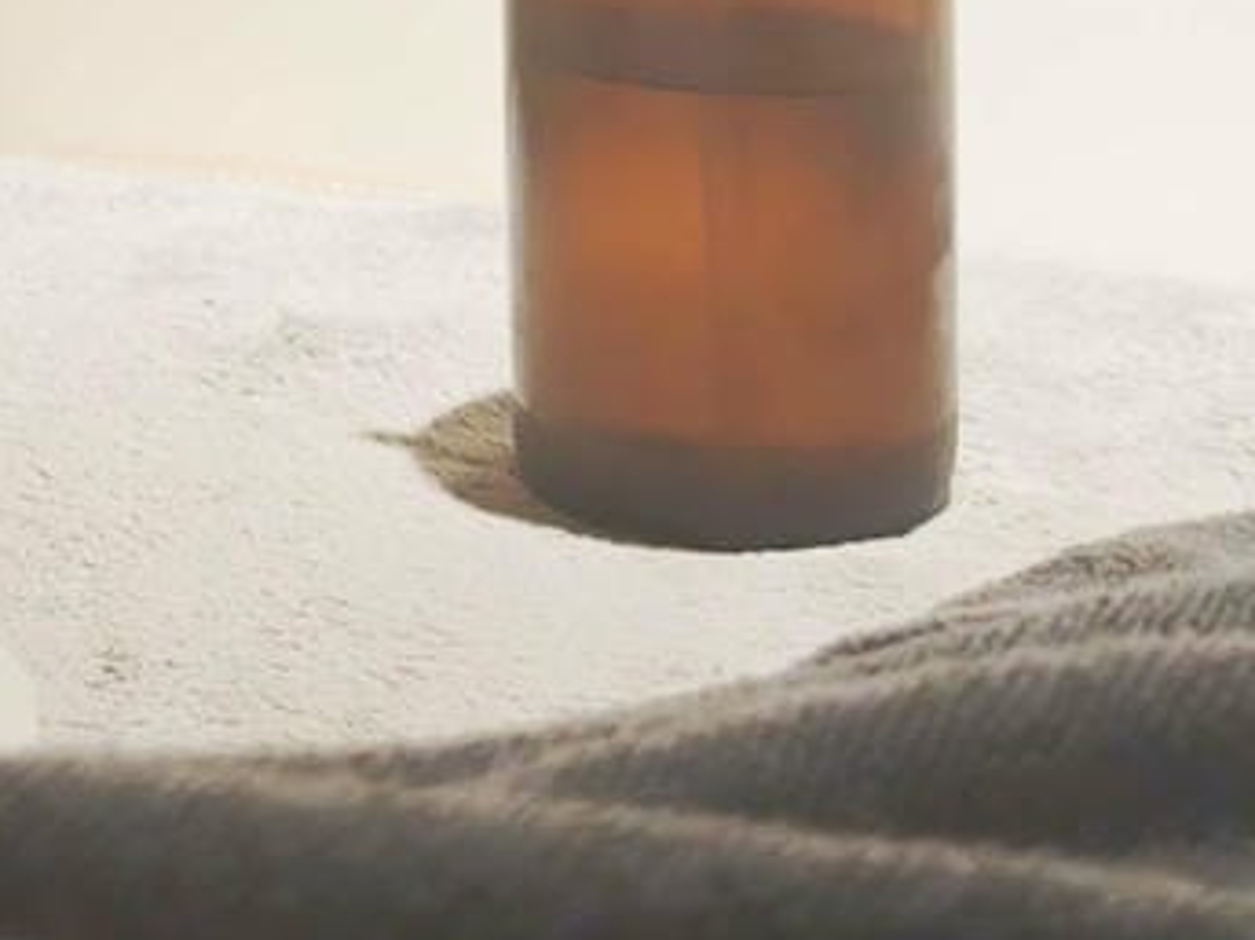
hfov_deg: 11.5
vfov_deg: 8.9
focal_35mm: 161
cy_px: -541
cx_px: -853
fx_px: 5835
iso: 548
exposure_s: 1/30
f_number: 1.63
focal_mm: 8.72
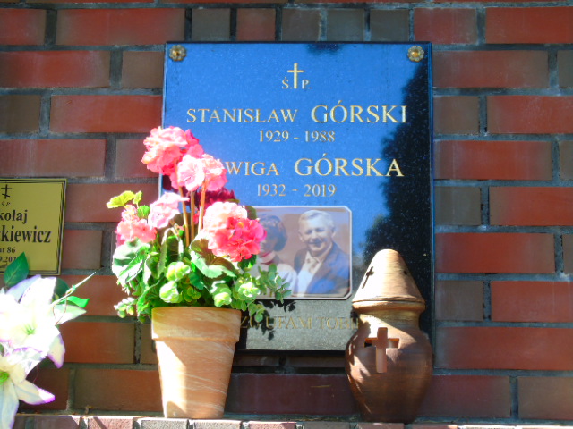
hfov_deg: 31.2
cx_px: 286
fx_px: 1026
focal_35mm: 62
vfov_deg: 23.7
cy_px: 214
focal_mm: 11
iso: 80
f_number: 4.5
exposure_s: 1/50
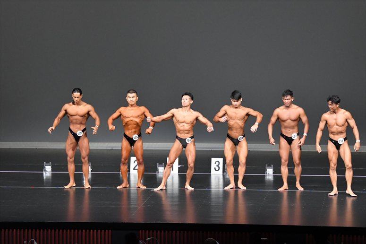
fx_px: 1595
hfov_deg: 13.1
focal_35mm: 157
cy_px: 122
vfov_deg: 8.7
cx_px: 183
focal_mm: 105
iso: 5000
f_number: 5.6
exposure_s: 1/400
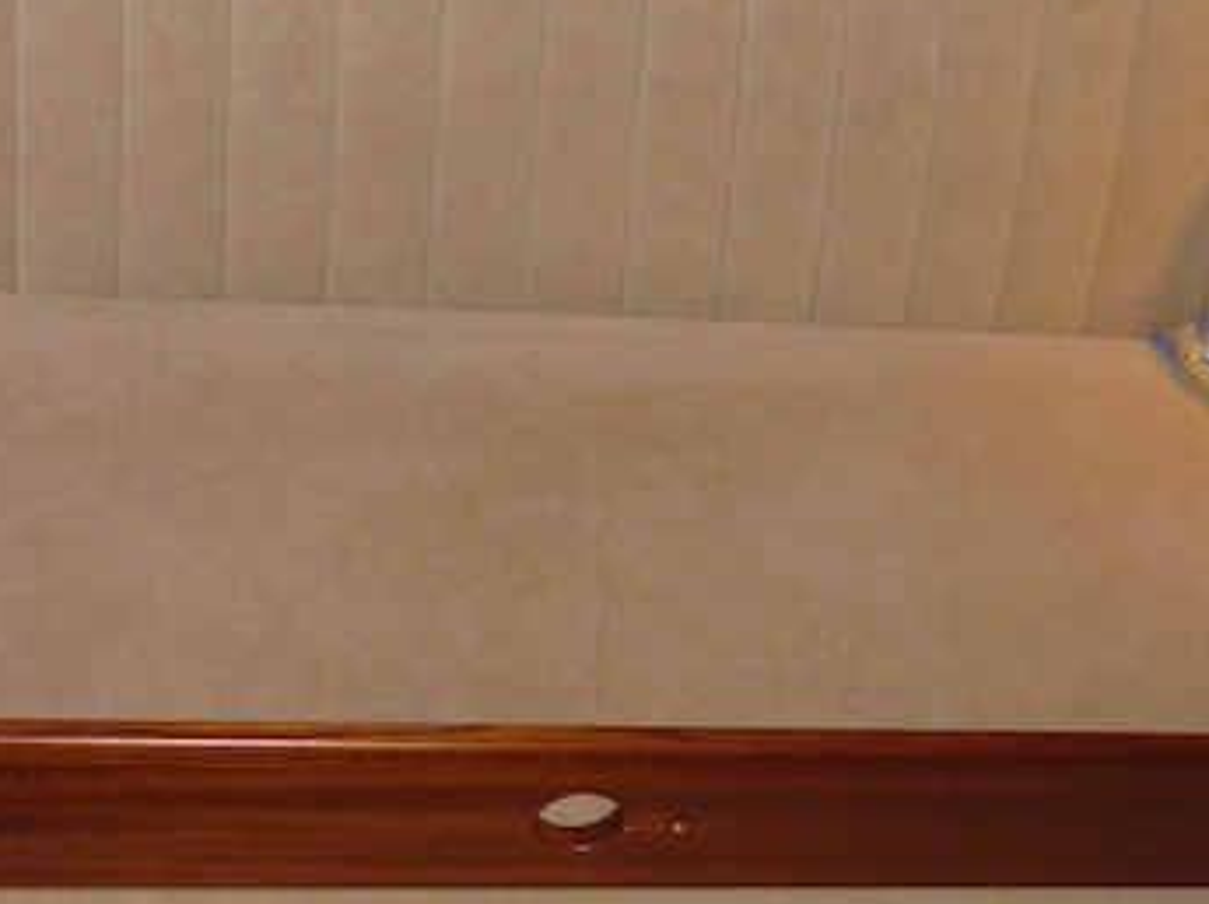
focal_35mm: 65
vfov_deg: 22.4
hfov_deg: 29.8
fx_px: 2268
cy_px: 617
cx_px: 540
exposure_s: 1/30
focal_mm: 4.9
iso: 250
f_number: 3.3
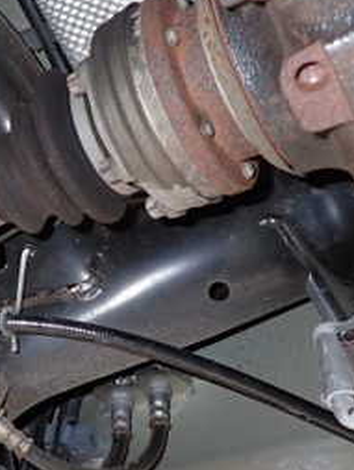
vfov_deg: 32.7
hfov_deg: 23.8
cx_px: 0
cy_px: 241
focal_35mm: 59
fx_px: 803
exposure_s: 1/30
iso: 400
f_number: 5.6
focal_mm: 4.5
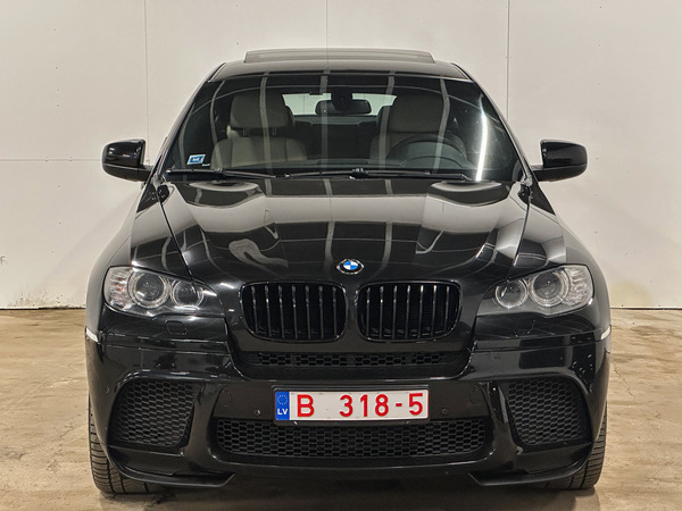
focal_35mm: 77
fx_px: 1517
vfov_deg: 19.1
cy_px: 256
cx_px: 341
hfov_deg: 25.3
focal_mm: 9
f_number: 2.8
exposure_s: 1/50
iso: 640
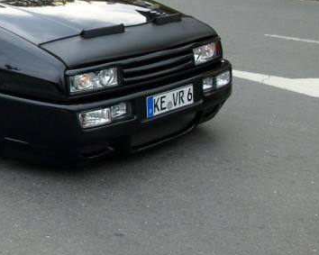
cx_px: 12
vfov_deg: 20.1
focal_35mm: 75
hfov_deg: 24.4
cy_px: 38
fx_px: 708
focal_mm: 5.7
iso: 80
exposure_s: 1/148
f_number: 2.9
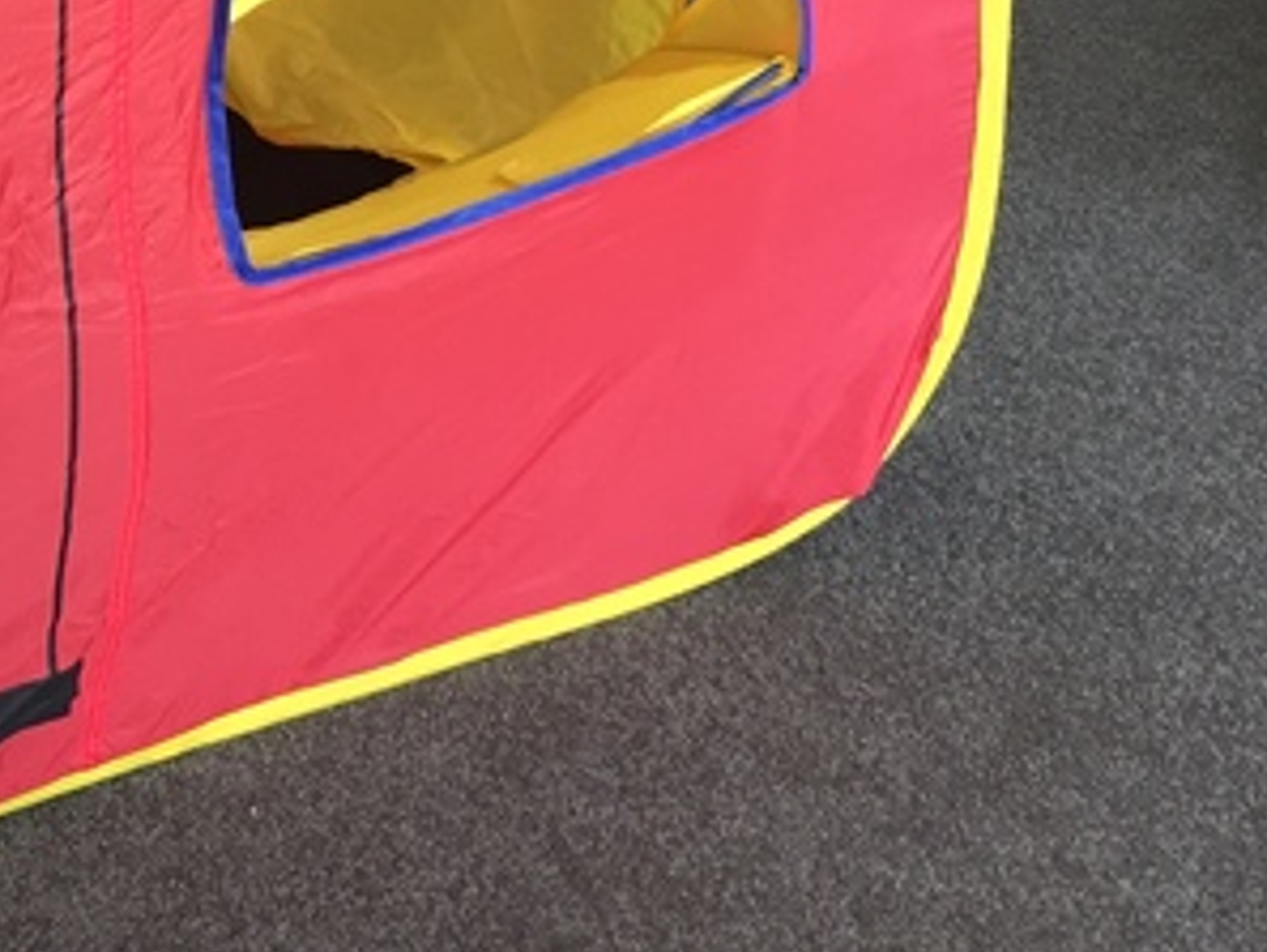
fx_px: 2856
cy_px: -243
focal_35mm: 78
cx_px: 55
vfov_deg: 17.8
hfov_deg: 24.1
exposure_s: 1/33
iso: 40
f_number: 2.2
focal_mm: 4.15
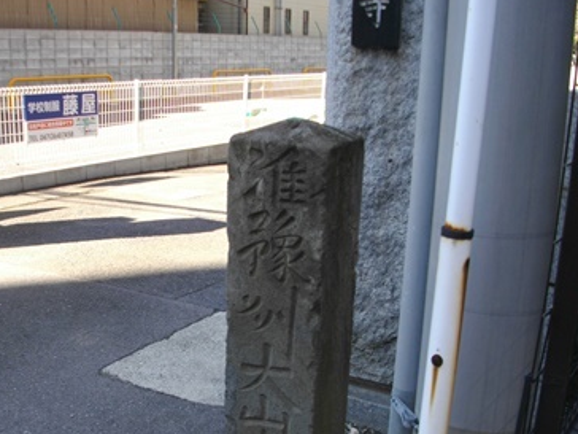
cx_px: 251
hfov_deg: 42.9
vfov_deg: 32.8
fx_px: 735
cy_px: 255
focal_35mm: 44
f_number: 2.9
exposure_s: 1/200
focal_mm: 5.7
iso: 100
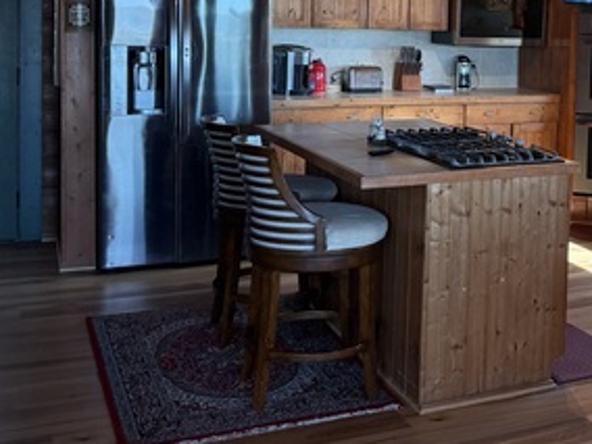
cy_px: 69
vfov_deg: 26.4
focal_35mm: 54
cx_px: 513
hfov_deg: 33.9
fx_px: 924
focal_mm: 6.76
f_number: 1.78
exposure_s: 1/120
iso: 200
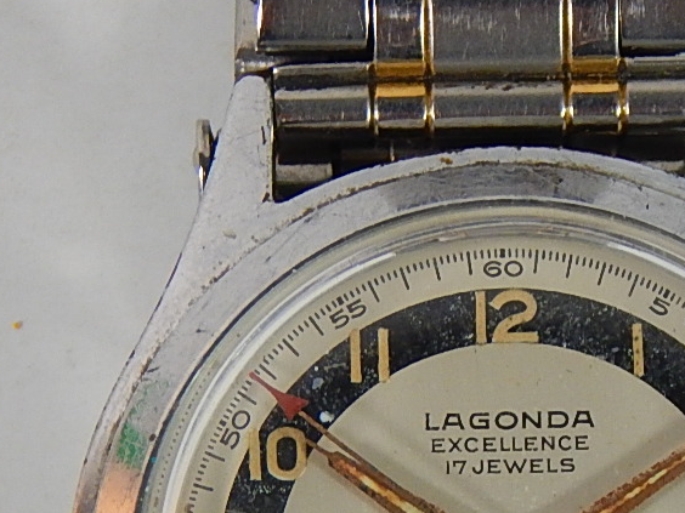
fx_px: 5838
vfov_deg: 5.0
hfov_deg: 6.7
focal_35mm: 295
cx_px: 489
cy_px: 555
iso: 200
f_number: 4.5
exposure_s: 1/30
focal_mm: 18.7
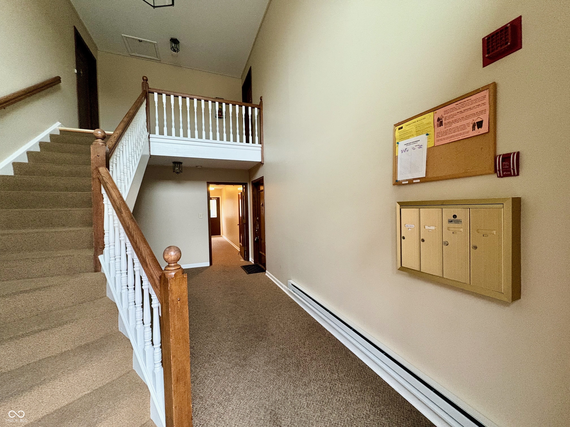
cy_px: 214
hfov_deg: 102.1
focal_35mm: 14
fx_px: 231
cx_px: 285
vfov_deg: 85.7
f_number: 2.2
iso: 500
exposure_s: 1/60
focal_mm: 2.22
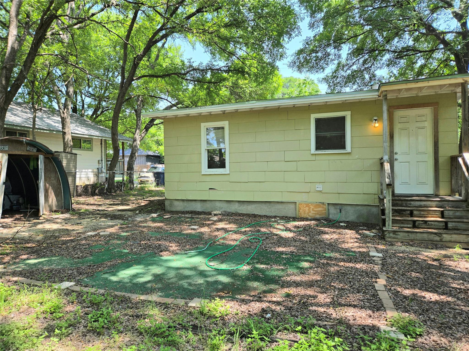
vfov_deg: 58.9
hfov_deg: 73.9
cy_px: 176
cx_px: 234
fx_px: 312
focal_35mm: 23
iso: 80
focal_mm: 5.4
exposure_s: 1/1250
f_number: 1.8
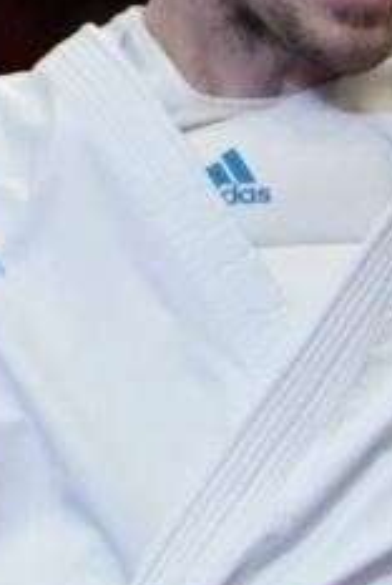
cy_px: 1004
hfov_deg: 1.3
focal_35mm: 1080
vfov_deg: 1.9
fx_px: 17586
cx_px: -628
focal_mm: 140
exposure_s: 1/1000
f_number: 2.8
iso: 4000
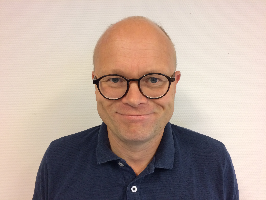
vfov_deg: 48.2
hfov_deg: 61.7
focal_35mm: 29
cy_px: 100
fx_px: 223
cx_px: 133
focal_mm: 4.15
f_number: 2.2
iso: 250
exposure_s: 1/33
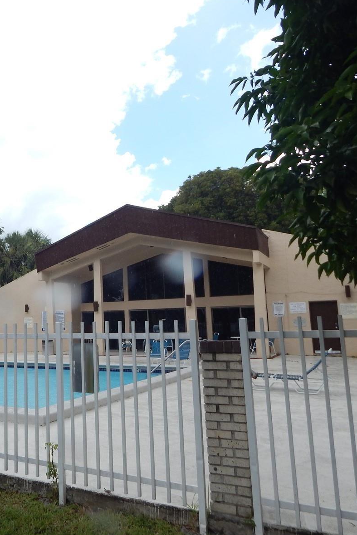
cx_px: 49
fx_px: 461
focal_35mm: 31
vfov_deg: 60.3
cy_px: 267
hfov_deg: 39.8
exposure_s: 1/1250
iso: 125
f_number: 3
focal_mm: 4
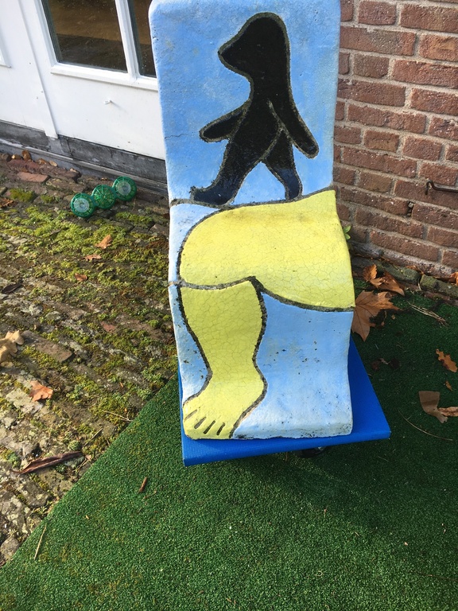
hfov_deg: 48.2
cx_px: 229
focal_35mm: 29
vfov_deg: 61.7
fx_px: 512
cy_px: 306
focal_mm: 4.15
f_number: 2.2
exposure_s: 1/131
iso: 25
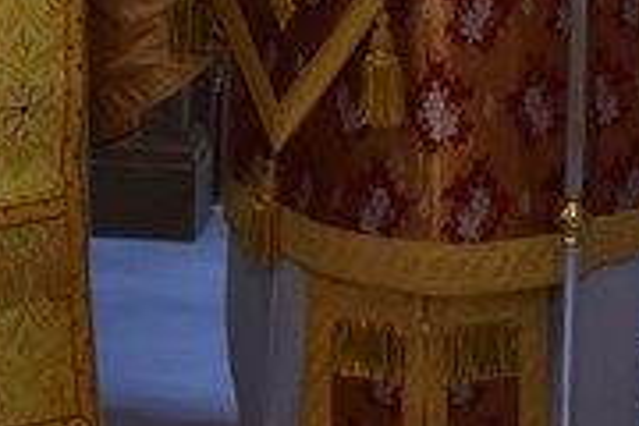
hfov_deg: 10.9
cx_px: 351
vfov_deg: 6.8
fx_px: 3337
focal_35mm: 188
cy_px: -676
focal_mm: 22
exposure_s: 1/60
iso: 900
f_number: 3.8
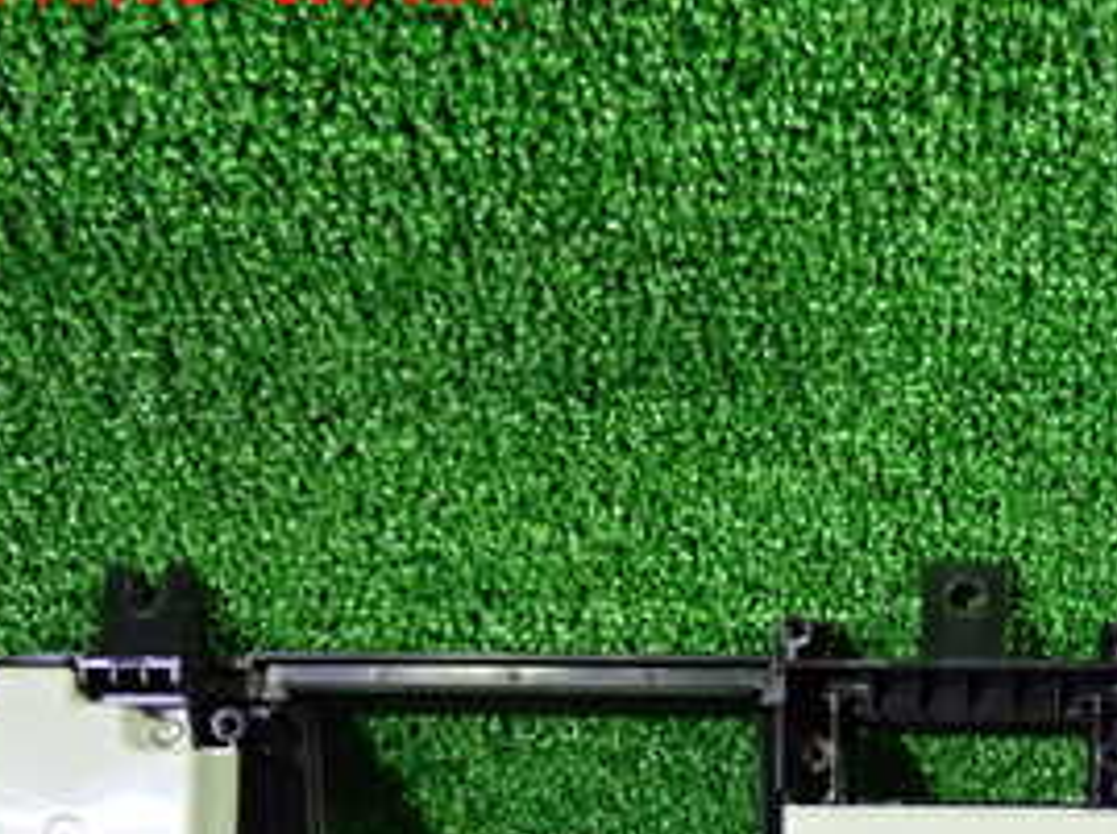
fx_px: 2159
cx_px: 984
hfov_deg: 28.0
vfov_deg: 21.0
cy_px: 859
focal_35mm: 67
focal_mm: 5.4
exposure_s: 1/30
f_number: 2.3
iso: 800
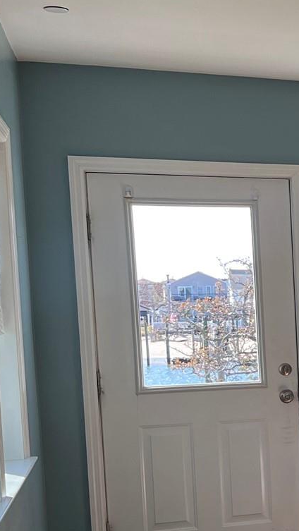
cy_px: 379
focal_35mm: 77
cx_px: 667
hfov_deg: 12.8
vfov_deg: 27.2
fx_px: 1084
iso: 50
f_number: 1.6
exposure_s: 1/302
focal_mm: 5.1
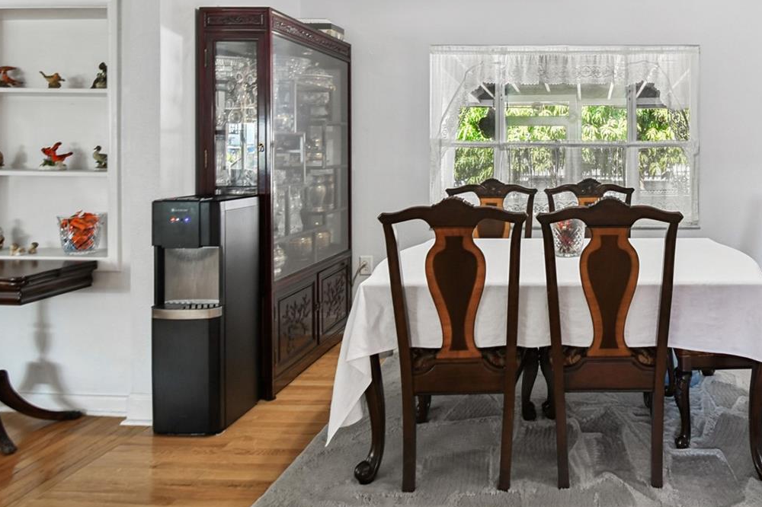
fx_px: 508
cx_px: 545
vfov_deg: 51.4
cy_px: 143
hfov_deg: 70.2
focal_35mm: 24
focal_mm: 10
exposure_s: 1/8
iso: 100
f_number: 7.1
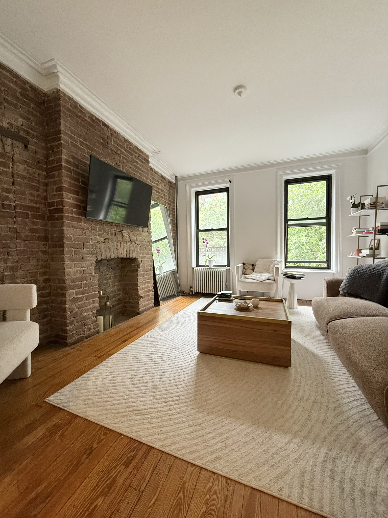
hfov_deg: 85.7
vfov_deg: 102.1
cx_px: 194
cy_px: 259
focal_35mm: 14
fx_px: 209
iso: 200
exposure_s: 1/99
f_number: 2.2
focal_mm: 2.22
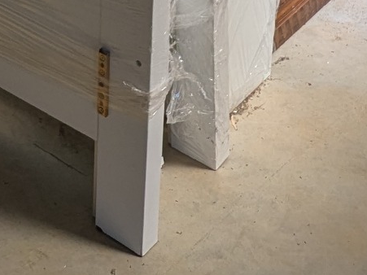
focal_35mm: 91
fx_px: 965
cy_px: -253
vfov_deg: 14.0
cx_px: 49
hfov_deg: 21.2
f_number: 2.2
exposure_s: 1/372
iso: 41
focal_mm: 2.35
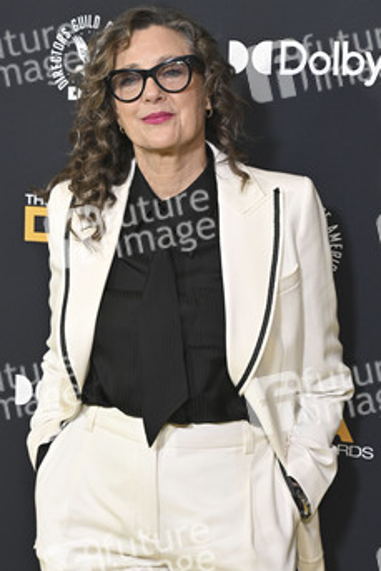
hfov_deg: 17.5
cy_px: 313
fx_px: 1237
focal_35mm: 78
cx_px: 178
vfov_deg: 26.0
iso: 2000
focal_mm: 67
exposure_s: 1/320
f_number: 5.6
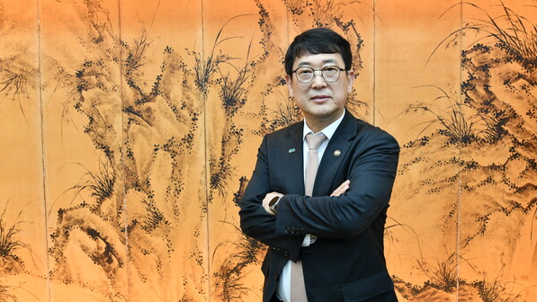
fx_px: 570
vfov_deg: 29.7
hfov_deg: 50.5
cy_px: 126
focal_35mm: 40
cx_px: 268
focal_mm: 38
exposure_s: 1/250
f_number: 5.6
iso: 1600
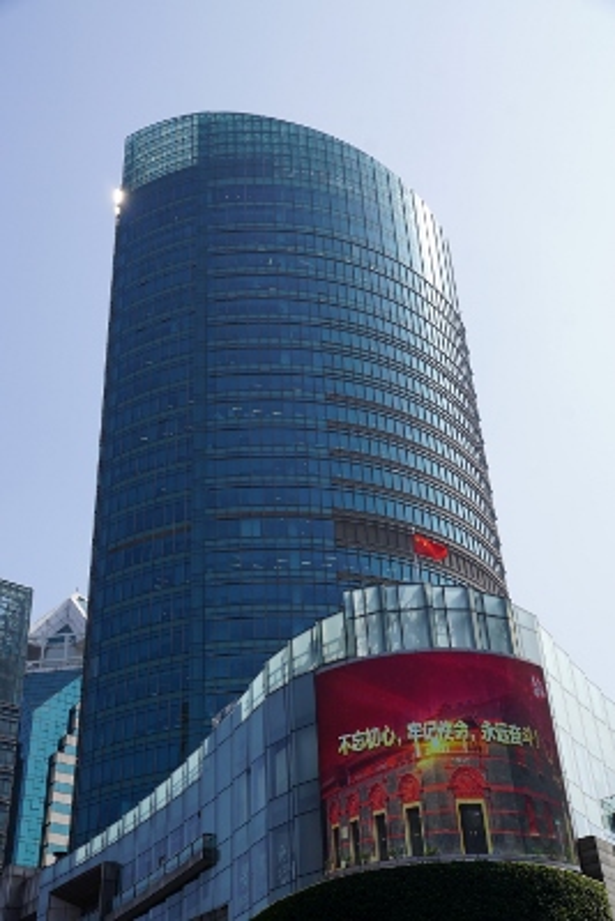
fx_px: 1152
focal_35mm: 45
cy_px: 460
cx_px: 308
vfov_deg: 43.6
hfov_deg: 29.9
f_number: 10
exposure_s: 1/200
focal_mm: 30
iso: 100
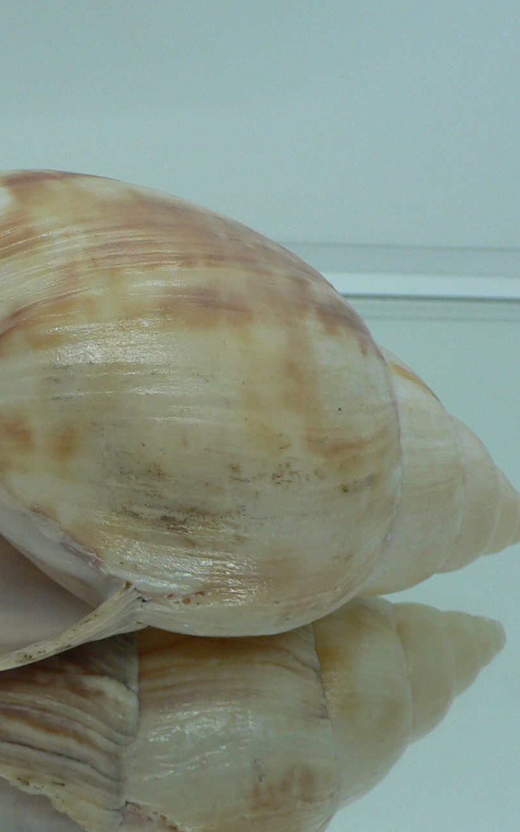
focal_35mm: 58
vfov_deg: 35.1
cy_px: 464
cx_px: 24
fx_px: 1315
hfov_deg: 21.7
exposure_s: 1/60
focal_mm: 4.6
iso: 80
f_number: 2.8
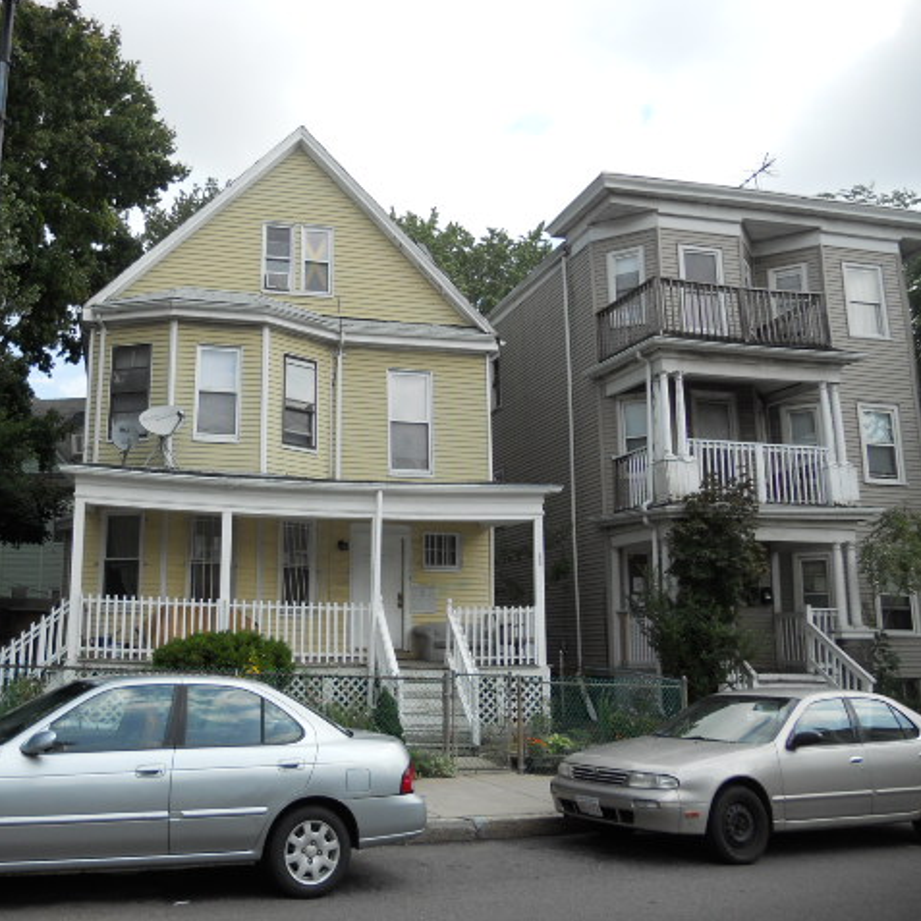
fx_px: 963
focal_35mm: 32
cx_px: 307
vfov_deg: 51.1
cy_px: 460
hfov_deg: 50.2
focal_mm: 4.9
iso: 80
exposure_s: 1/640
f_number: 3.2
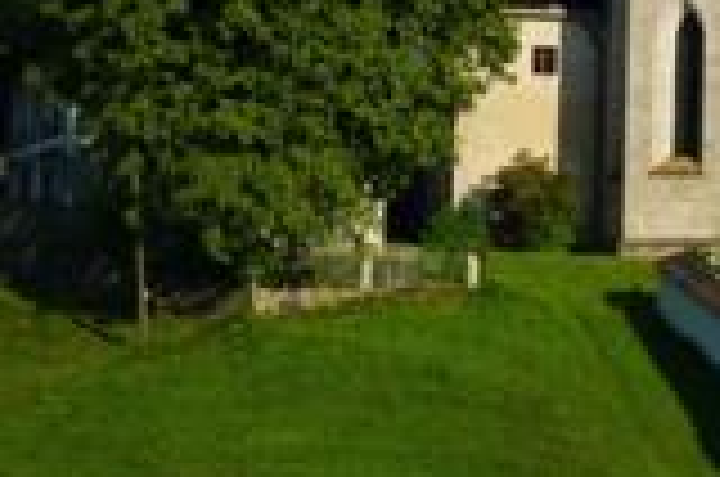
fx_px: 4333
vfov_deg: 6.3
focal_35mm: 217
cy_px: 14
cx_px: 515
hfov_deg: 9.5
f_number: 13
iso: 100
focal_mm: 35
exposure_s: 1/100
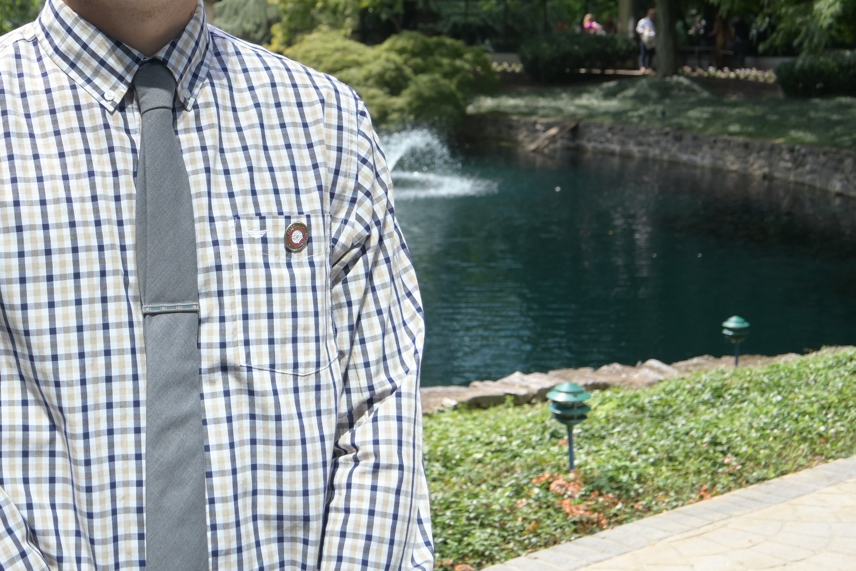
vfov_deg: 23.0
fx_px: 1382
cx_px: 135
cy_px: 127
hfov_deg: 33.1
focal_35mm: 58
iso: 200
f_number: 3.5
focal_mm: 17
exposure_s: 1/1000
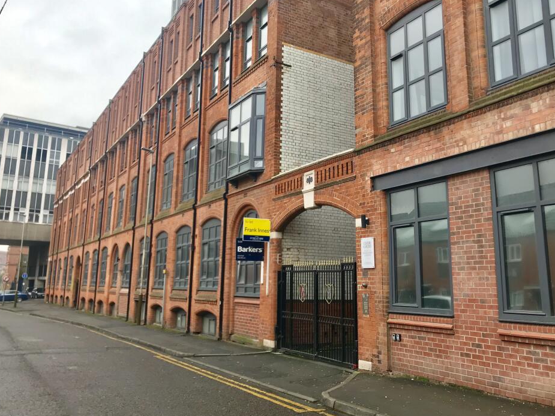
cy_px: 189
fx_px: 497
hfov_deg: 58.3
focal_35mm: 31
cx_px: 289
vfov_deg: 45.4
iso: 25
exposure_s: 1/100
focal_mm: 3.99
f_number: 1.8
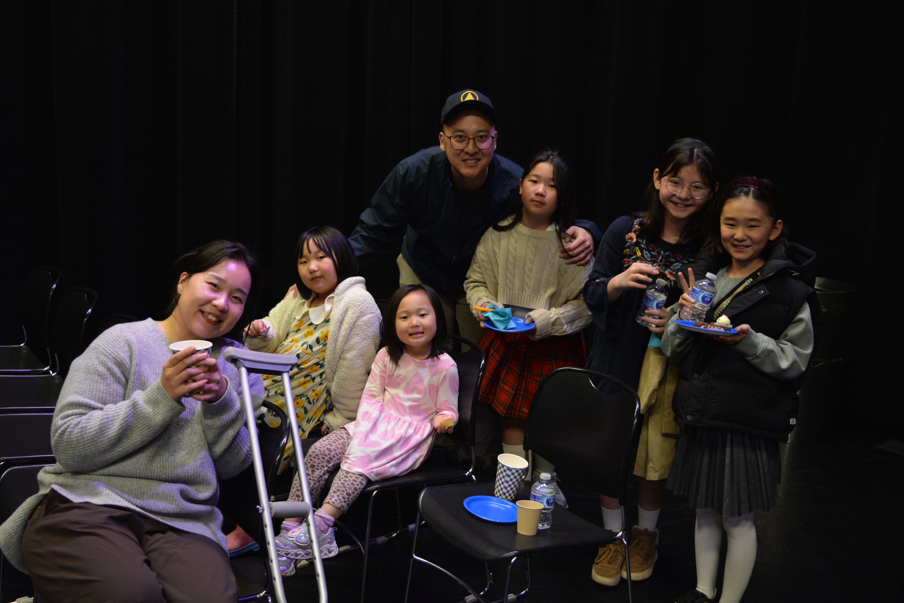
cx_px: 452
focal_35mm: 36
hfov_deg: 53.1
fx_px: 904
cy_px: 302
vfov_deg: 36.9
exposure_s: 1/25
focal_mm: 24
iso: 400
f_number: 4.5
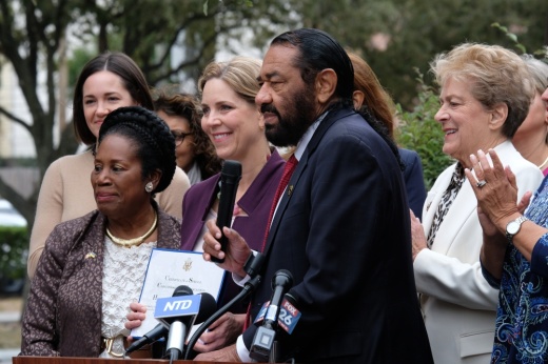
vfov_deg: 6.2
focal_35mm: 223
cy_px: 182
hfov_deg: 9.2
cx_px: 274
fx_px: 3392
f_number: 8
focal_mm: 148.5
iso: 1250
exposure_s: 1/400
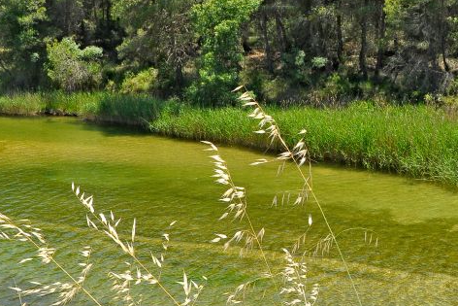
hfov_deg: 30.9
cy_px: 119
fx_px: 827
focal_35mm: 65
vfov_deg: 20.9
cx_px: 258
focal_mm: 20
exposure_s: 1/400
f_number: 10
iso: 640
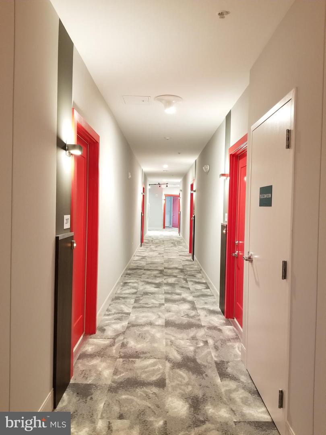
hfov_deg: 53.1
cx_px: 163
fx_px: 326
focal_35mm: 26
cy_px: 218
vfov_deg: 67.3
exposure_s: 1/10
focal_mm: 4.25
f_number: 1.7
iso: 250
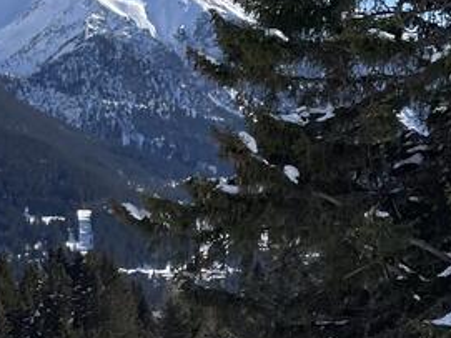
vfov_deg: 14.8
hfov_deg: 17.7
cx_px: -230
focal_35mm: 99
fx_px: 1289
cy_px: 309
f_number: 1.6
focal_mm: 4.2
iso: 32
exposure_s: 1/7813
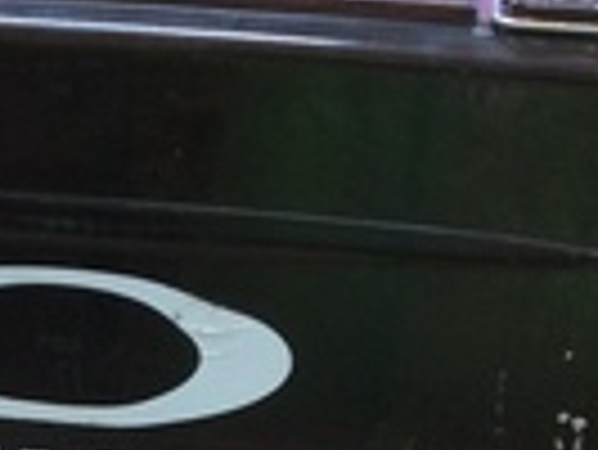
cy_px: 792
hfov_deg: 13.6
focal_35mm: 140
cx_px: -157
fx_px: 2421
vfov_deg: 10.1
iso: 64
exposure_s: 1/30
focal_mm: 3.3
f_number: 2.4
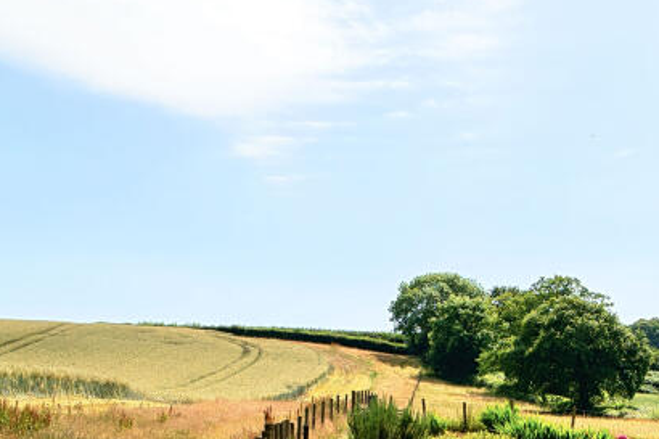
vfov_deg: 17.7
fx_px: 1372
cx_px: 511
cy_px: 451
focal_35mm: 75
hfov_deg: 26.6
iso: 400
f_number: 8
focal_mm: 20
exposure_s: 1/640
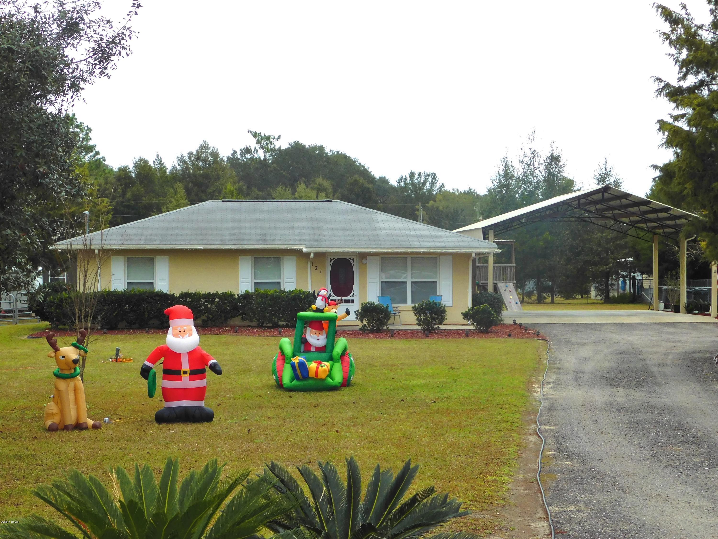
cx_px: 359
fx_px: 1473
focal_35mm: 71
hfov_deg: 27.4
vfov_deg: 20.7
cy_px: 270
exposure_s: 1/250
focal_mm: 12.6
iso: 125
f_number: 4.3
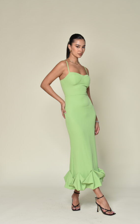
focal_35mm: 61
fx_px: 370
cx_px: 76
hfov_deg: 21.4
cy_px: 116
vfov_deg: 33.7
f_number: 4
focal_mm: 35
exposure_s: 1/200
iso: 100
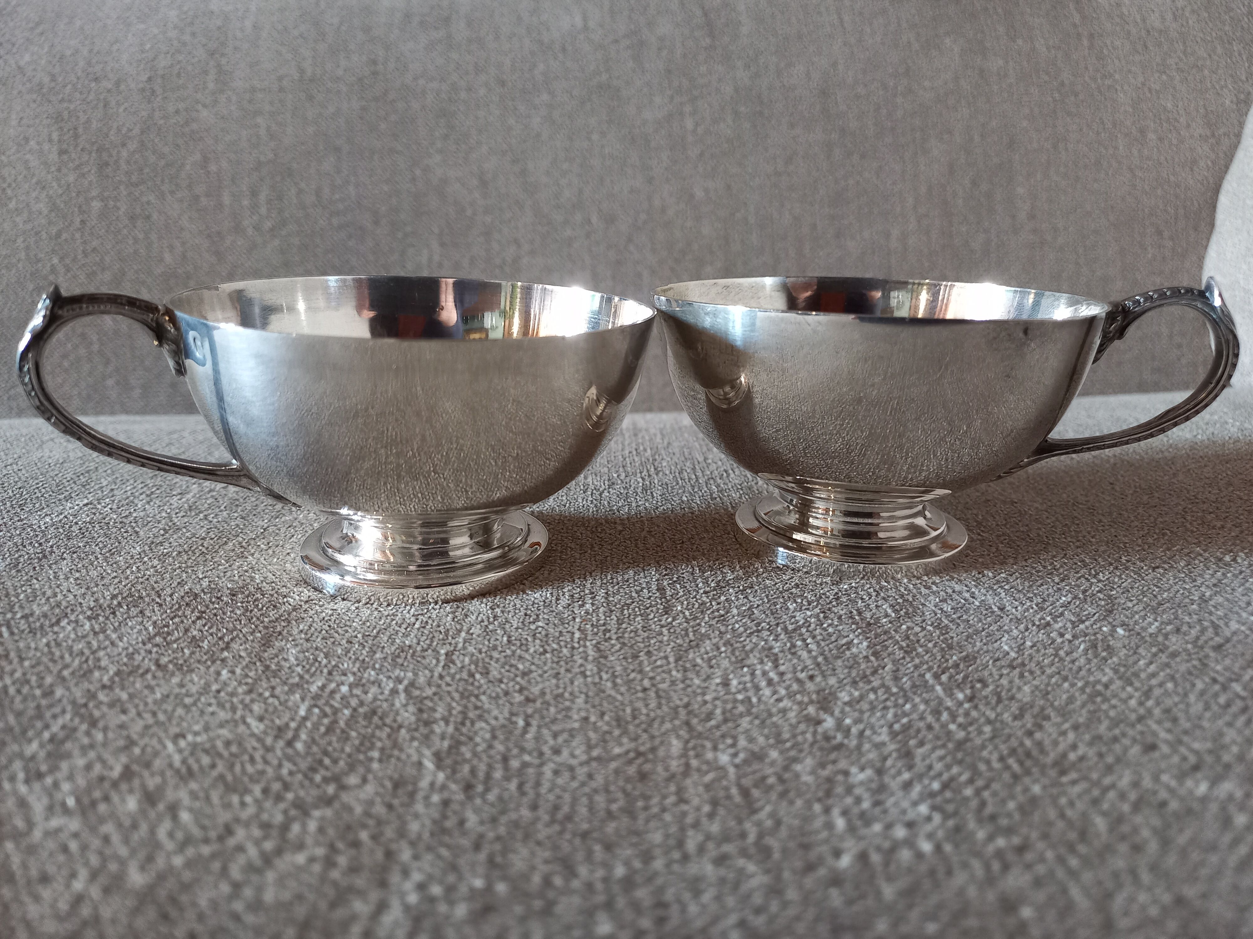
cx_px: 626
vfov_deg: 54.9
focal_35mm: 25
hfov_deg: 69.4
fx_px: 905
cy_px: 470
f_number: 1.8
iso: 400
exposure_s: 1/25
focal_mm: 4.65
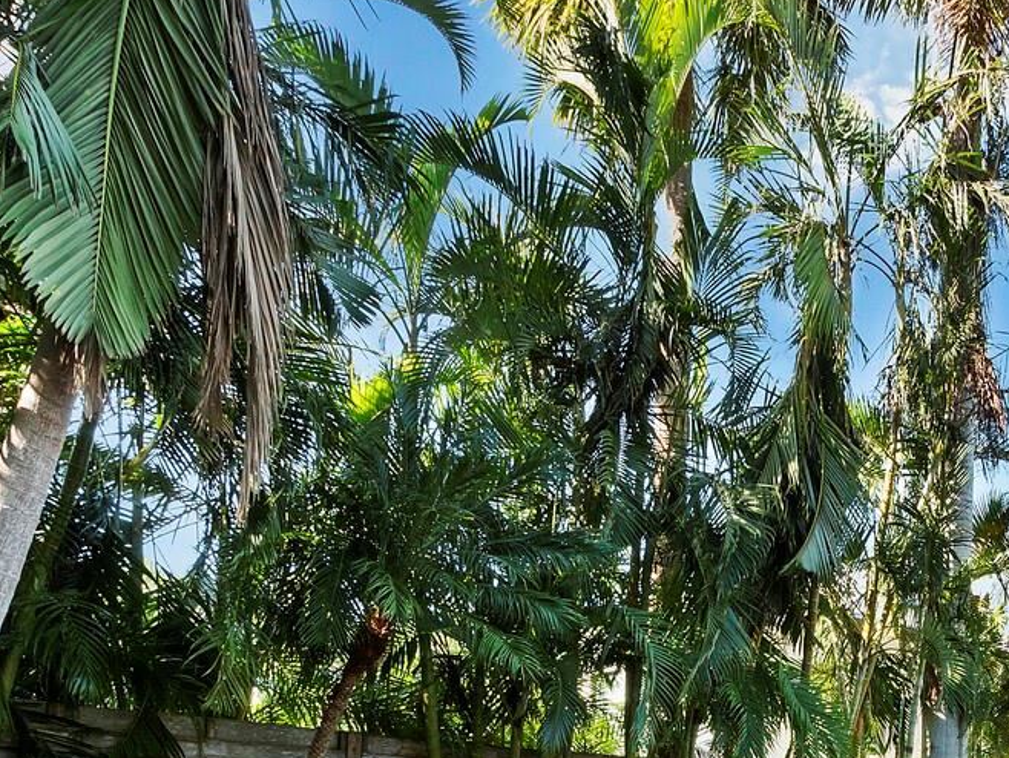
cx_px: 918
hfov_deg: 48.0
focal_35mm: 34
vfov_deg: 35.0
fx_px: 991
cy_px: 863
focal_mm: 7
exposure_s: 1/40
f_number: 11
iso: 400
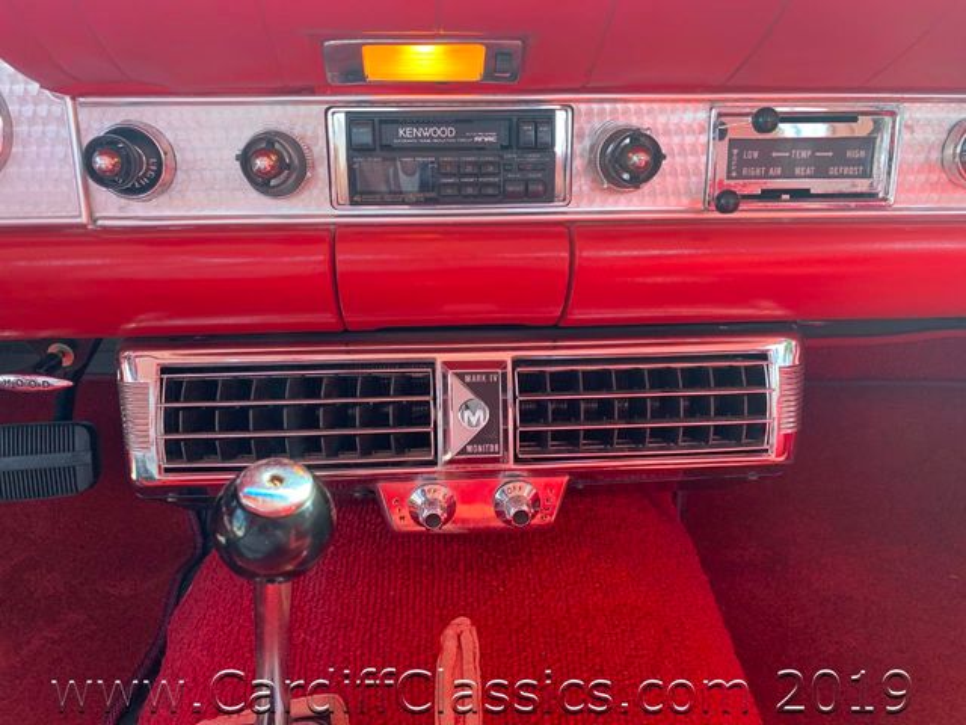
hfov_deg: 67.3
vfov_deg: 53.1
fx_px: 726
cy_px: 362
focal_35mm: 26
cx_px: 483
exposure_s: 1/121
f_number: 1.8
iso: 80
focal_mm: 4.25
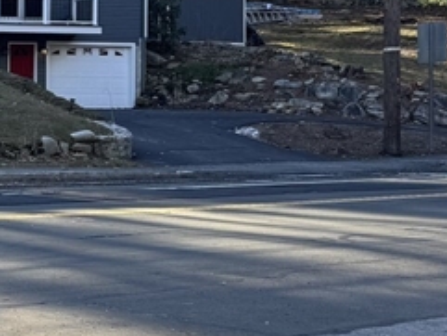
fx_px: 1318
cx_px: -423
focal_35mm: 102
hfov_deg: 15.6
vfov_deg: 14.5
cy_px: 106
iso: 80
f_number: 1.78
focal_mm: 6.76
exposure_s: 1/470
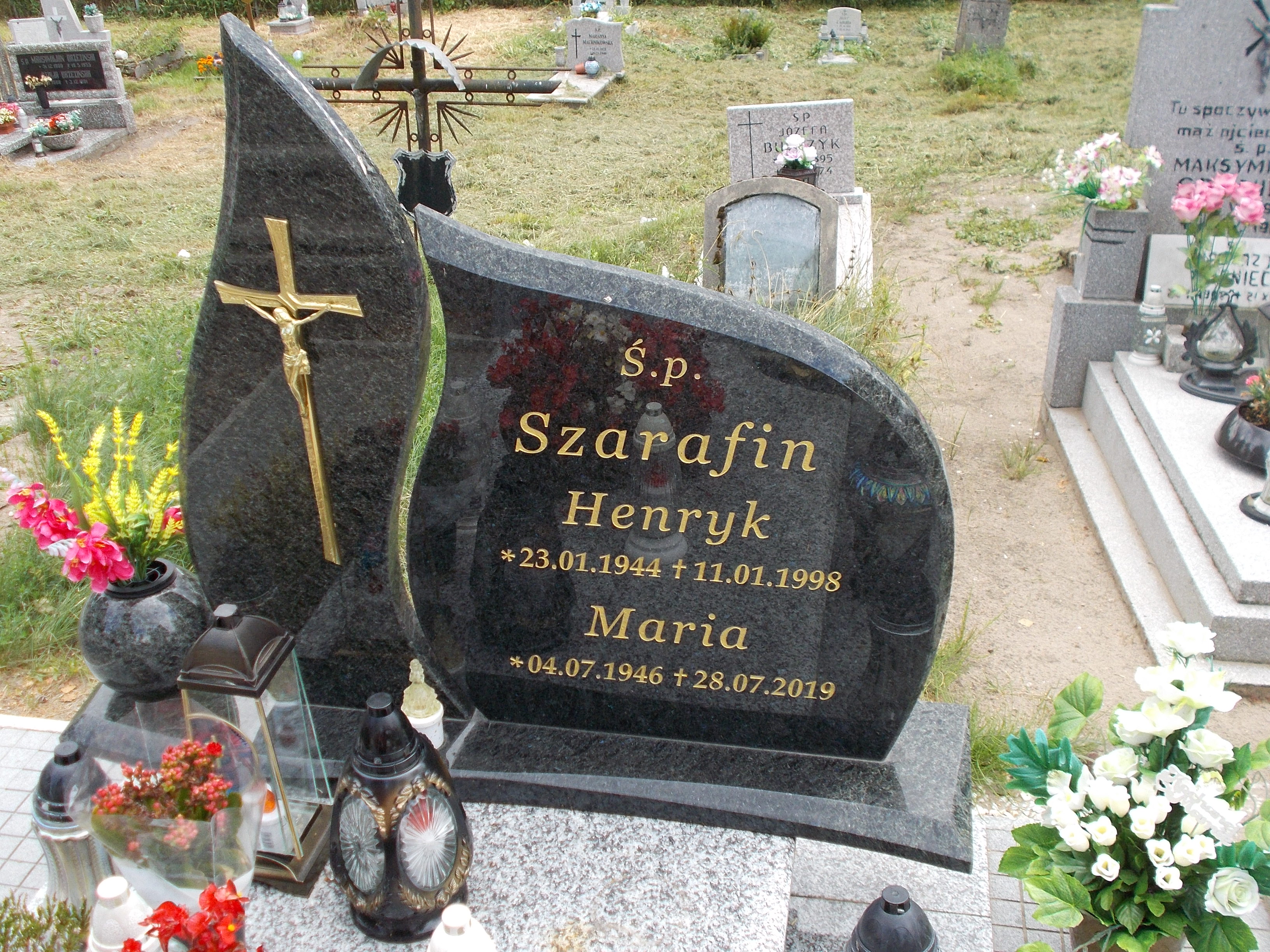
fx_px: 1431
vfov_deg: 36.8
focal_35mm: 39
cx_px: 635
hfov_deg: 47.9
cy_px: 476
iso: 160
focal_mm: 6.9
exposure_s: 1/250
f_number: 3.9
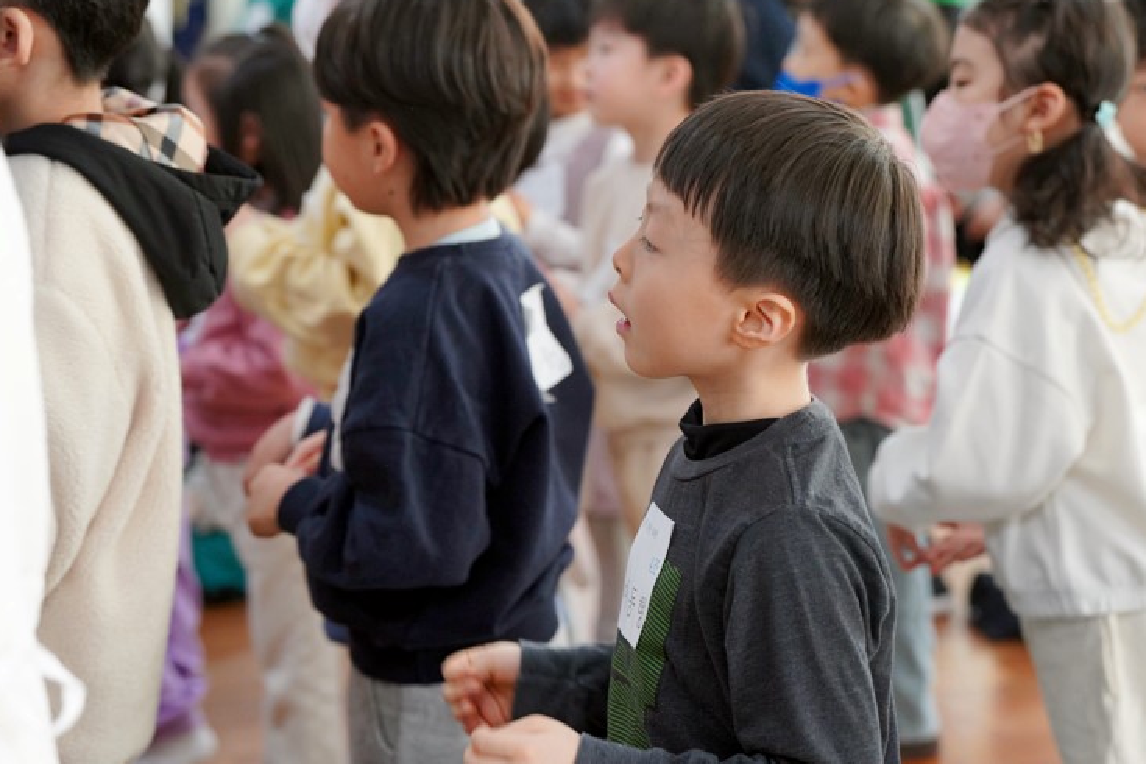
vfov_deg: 14.7
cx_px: 641
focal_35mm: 93
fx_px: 2960
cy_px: 446
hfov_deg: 21.9
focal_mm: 76
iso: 1250
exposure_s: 1/160
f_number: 4
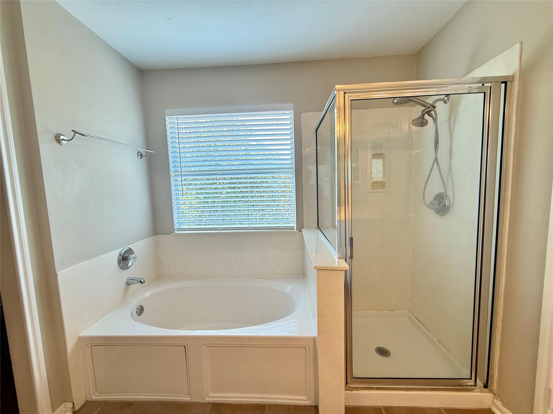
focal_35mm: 14
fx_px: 224
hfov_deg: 102.1
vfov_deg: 85.7
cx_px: 276
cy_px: 207
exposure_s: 1/120
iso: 200
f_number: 2.2
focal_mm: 2.22
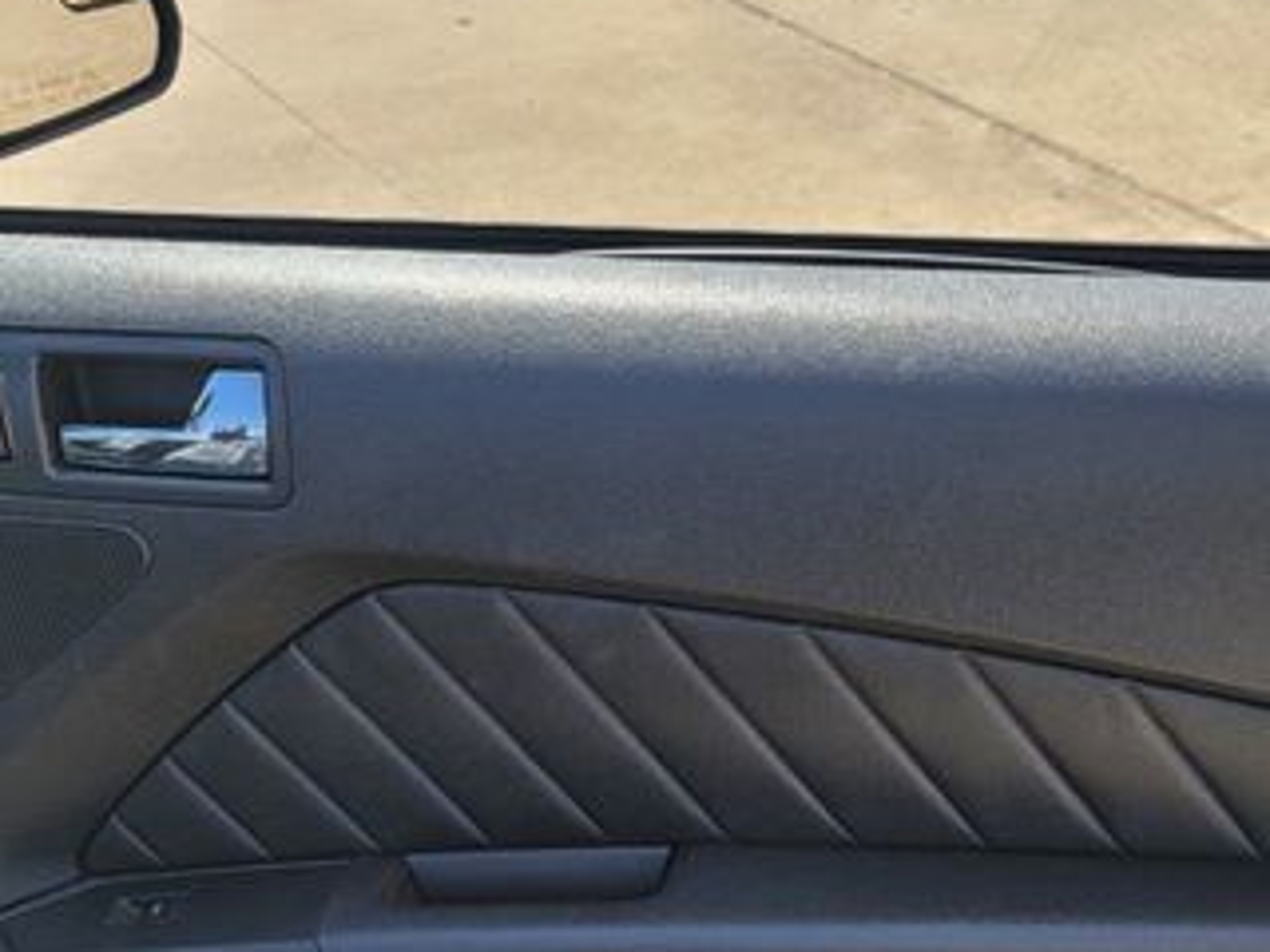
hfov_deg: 38.0
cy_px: 829
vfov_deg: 28.2
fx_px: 1834
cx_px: 762
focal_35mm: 50
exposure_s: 1/514
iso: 20
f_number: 1.8
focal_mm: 7
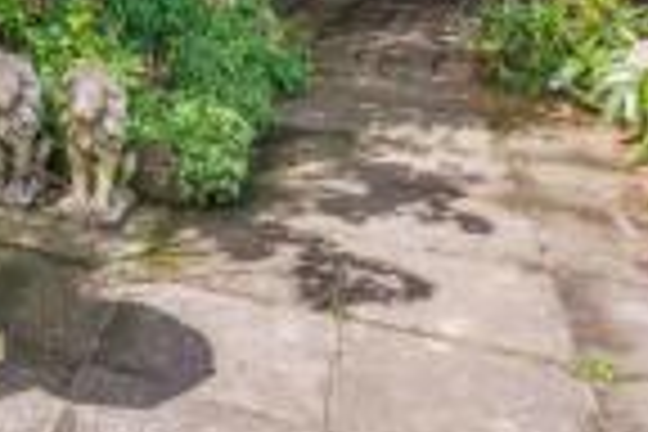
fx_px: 954
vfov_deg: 21.9
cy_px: -187
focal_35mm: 53
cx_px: -117
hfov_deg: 31.7
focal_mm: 16
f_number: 5.6
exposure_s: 1/250
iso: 640
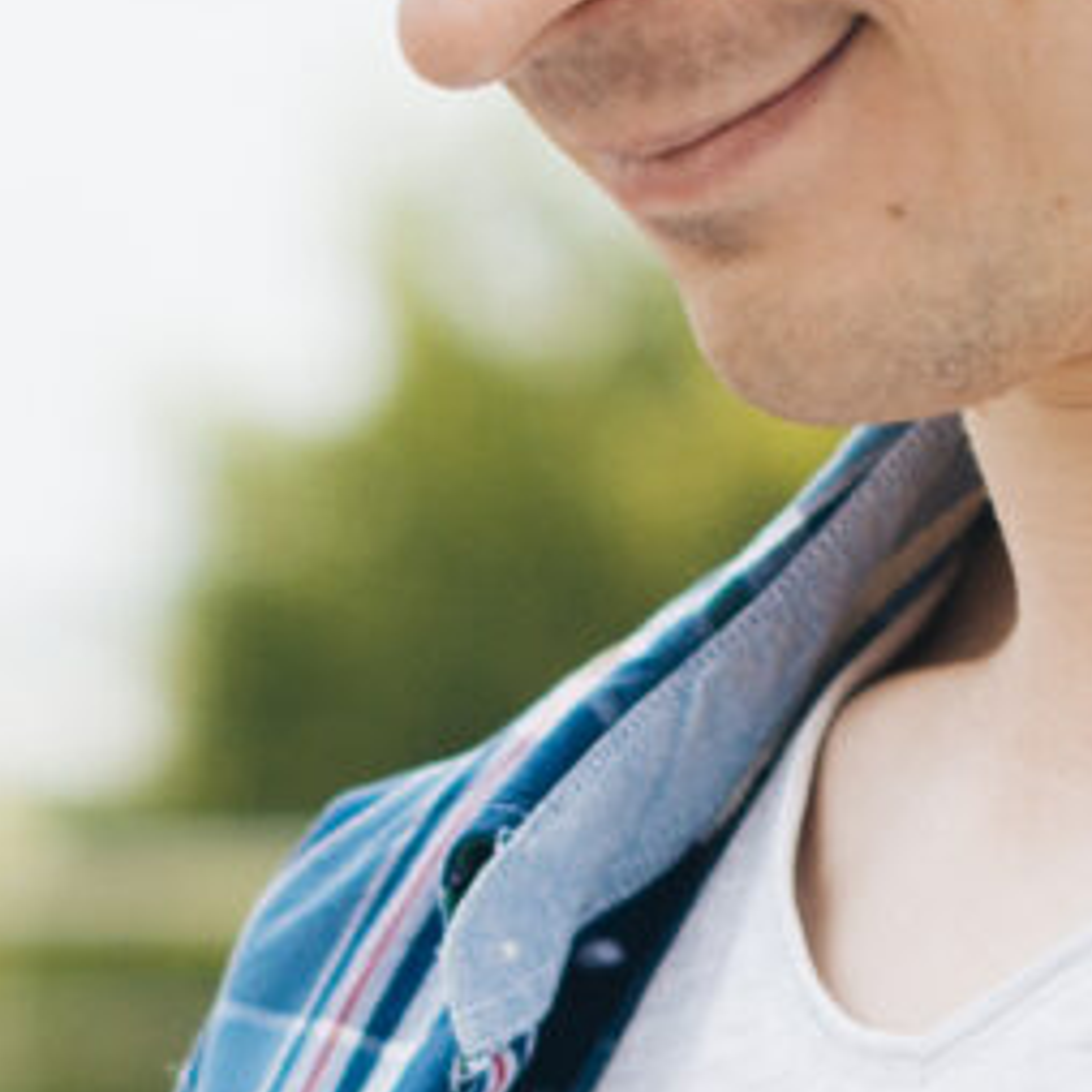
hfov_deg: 4.1
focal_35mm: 428
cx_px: -1040
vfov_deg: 4.0
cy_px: 2233
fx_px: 15275
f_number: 2.8
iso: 250
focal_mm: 50
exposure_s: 1/640
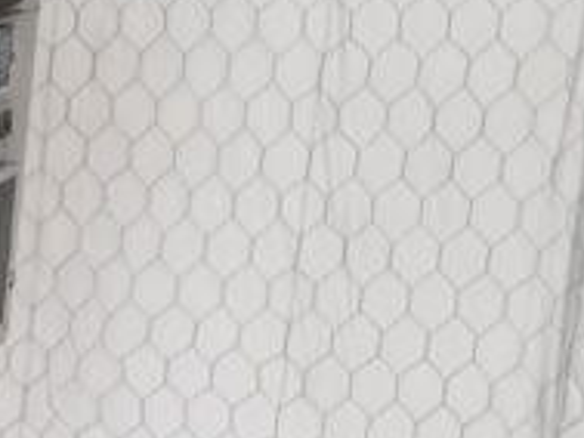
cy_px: 793
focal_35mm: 141
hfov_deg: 11.0
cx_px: -970
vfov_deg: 10.0
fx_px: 2380
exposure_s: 1/24
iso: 125
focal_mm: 4.3
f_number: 1.7
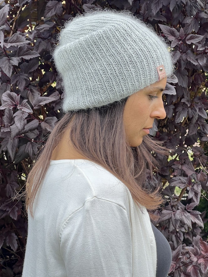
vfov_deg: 25.3
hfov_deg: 19.1
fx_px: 617
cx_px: 104
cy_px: 138
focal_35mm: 77
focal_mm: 9
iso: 32
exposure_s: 1/99
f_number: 2.8
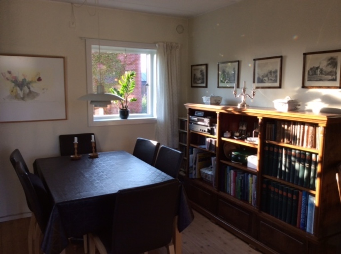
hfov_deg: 55.4
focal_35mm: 33
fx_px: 325
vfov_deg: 42.8
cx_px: 170
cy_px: 127
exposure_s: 1/60
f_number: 2.4
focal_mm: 3.3
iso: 50
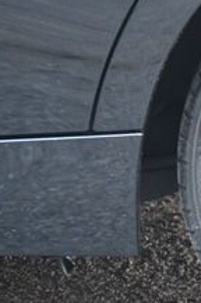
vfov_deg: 4.8
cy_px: 134
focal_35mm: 434
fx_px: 3646
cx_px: 419
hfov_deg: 3.1
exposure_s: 1/60
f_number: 4.8
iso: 5000
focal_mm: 98
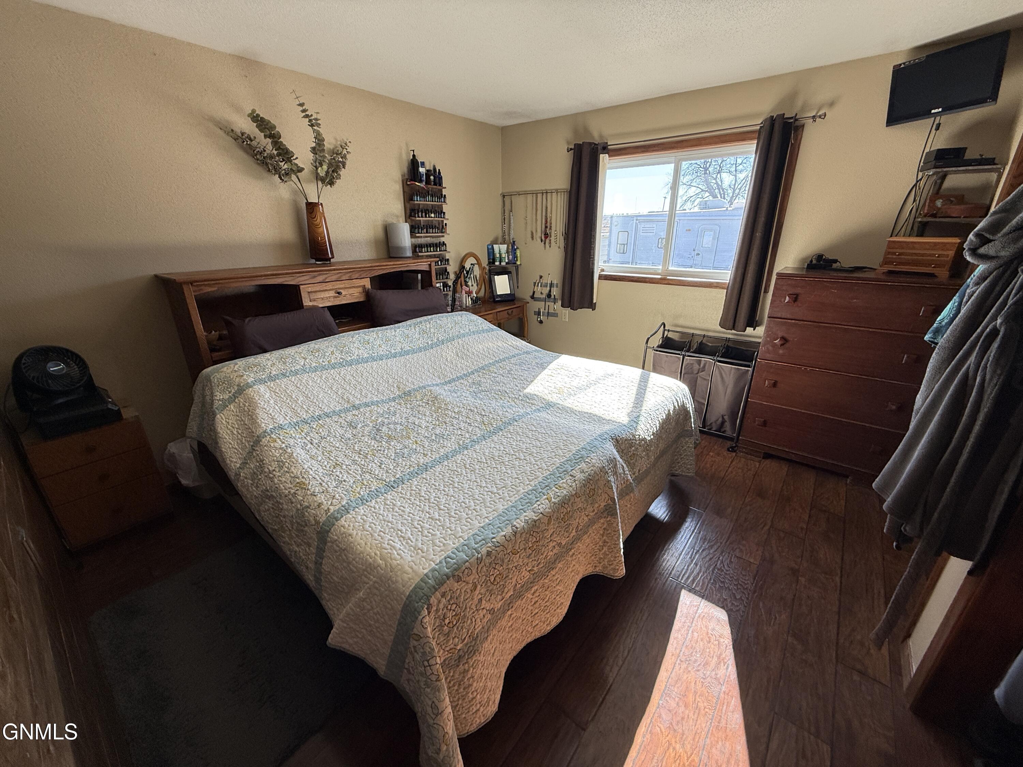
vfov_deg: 85.7
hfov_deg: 102.1
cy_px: 384
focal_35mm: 14
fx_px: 414
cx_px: 512
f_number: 2.2
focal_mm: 2.22
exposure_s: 1/136
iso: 64
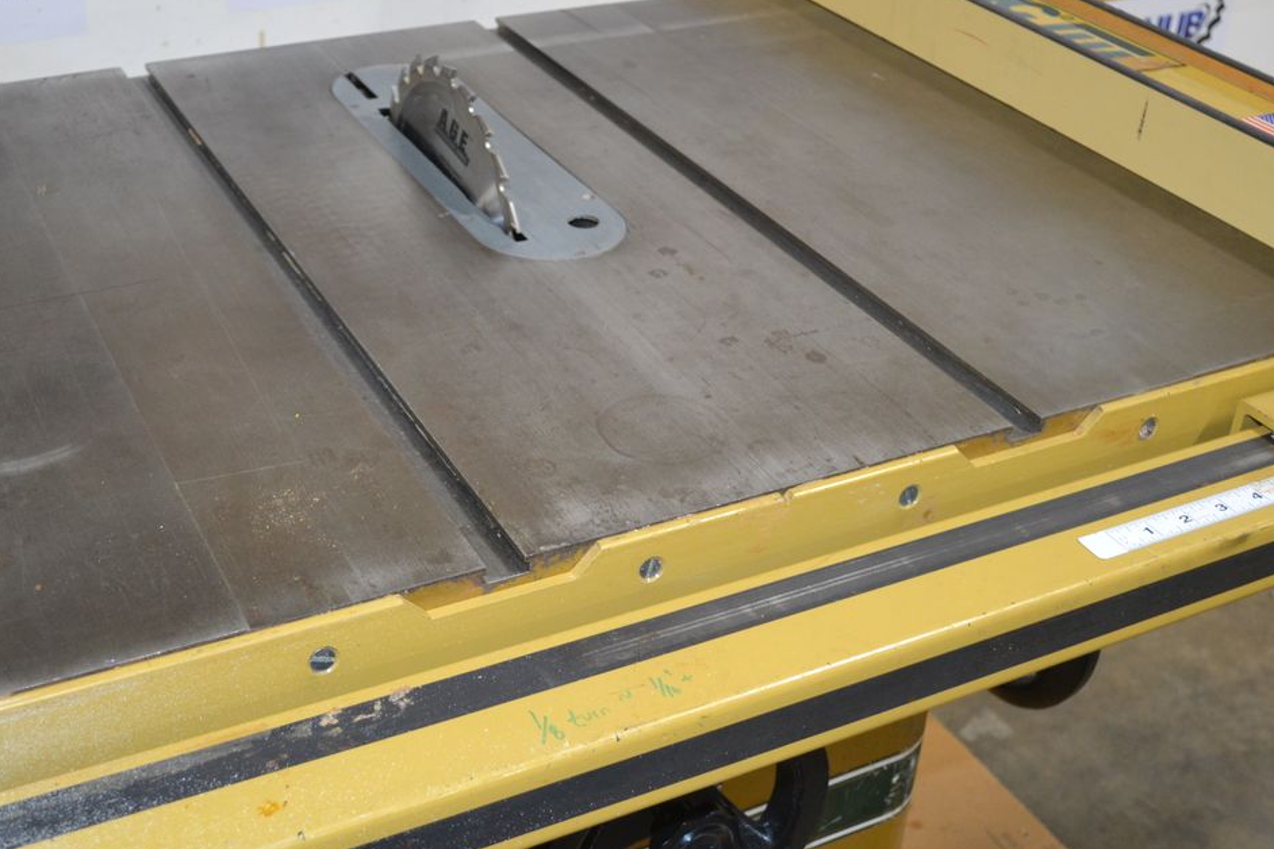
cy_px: 398
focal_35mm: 44
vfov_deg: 30.5
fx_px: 1557
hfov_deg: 44.4
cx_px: 559
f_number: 3.8
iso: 800
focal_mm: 20
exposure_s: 1/60
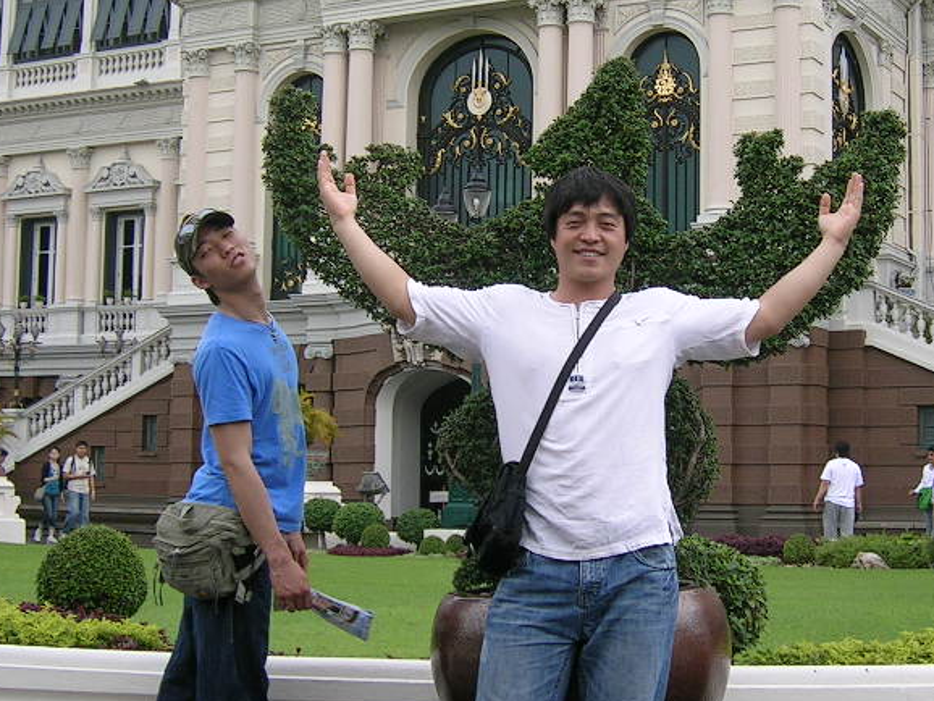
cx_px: 596
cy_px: 373
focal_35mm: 62
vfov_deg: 23.7
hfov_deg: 31.0
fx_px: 1674
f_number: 2.8
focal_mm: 5.4
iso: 50
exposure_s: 1/378
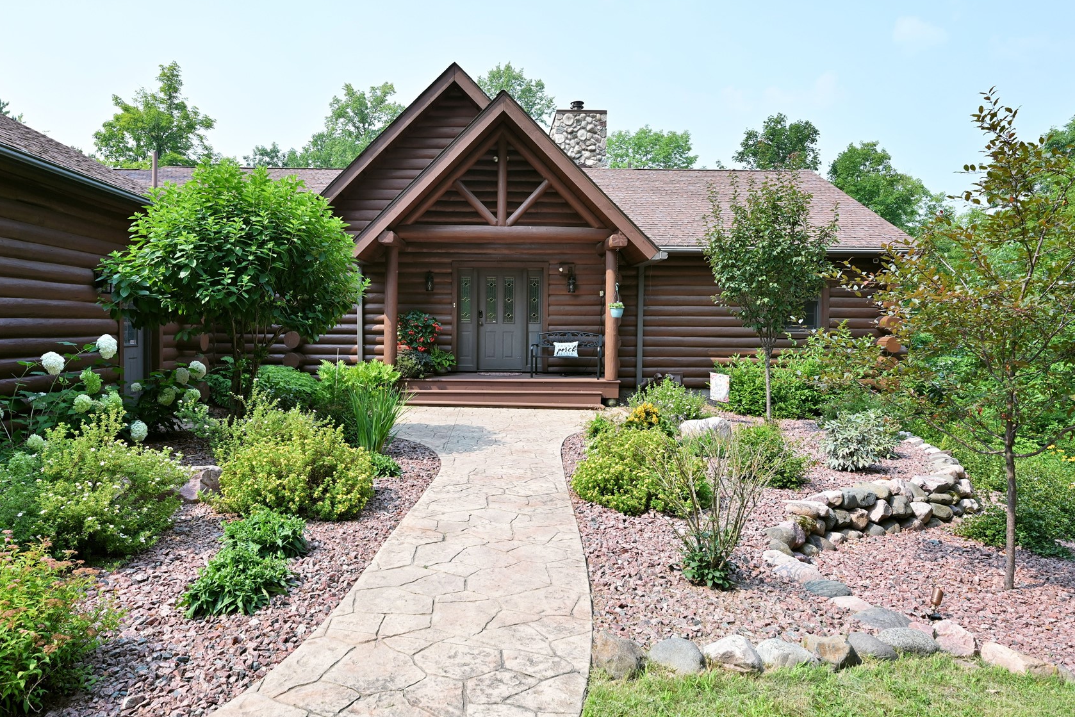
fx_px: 676
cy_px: 342
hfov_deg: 76.9
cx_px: 505
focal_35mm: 23
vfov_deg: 55.8
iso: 250
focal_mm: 17.5
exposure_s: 1/640
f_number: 5.6
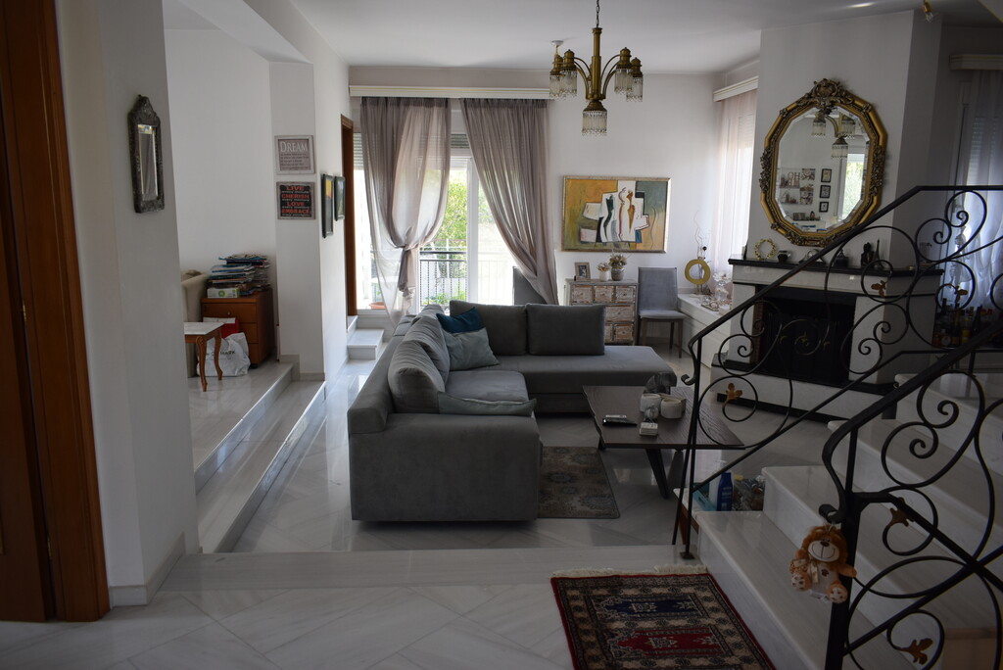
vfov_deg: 48.0
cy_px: 335
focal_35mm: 27
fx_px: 753
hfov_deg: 67.4
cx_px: 502
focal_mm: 18
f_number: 5.6
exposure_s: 1/125
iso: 400
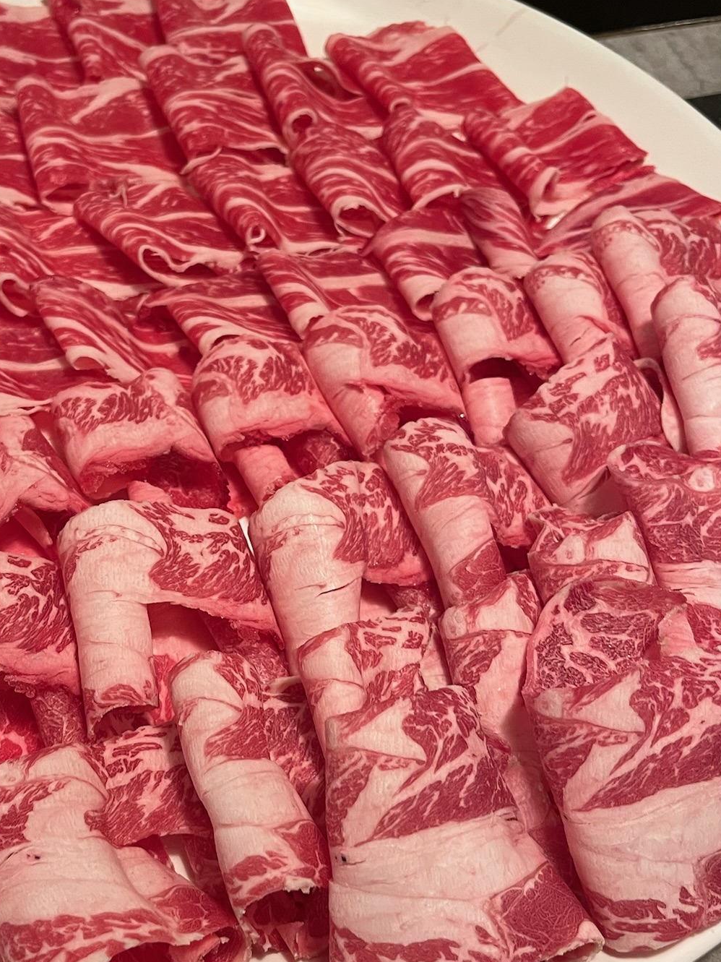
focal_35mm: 40
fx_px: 1111
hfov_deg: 35.5
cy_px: 528
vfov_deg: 46.7
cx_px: 221
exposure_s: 1/60
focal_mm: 5.1
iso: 200
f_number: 1.6
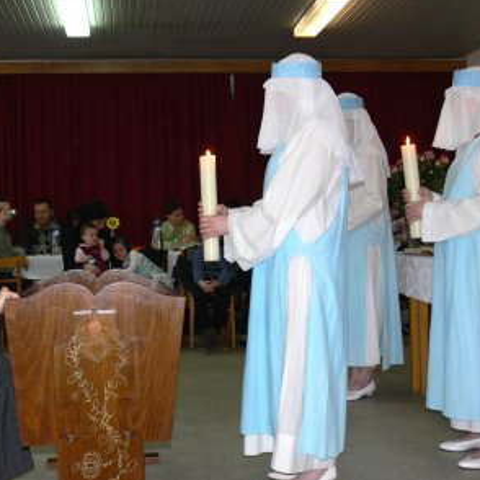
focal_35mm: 48
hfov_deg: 35.3
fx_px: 753
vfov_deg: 35.4
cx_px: 211
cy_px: 239
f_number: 2.8
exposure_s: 1/30
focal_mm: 8.4
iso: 100
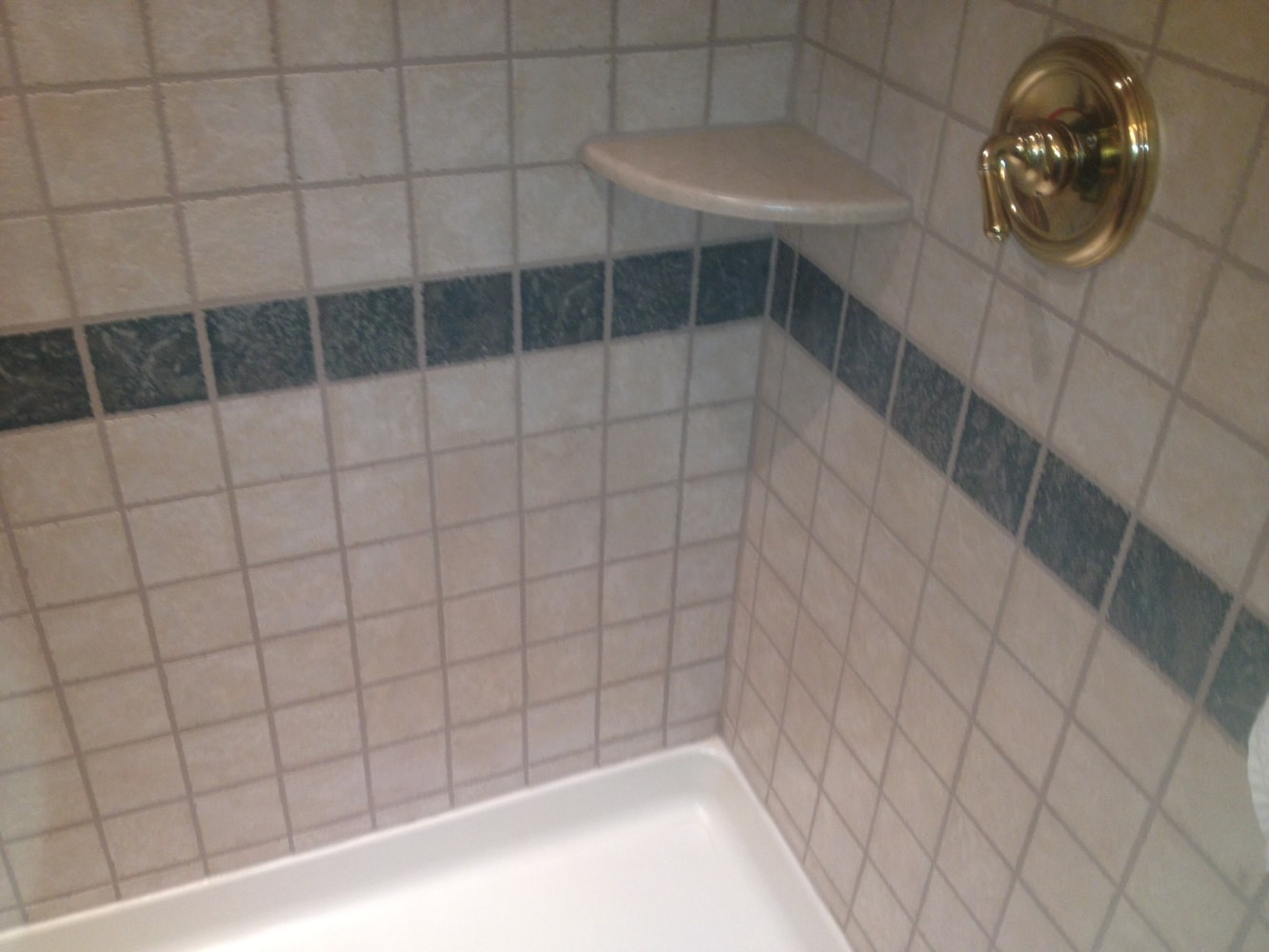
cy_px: 476
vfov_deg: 40.7
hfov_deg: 52.6
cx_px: 634
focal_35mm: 35
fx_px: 1283
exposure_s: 1/20
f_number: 2.4
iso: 80
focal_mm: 4.28
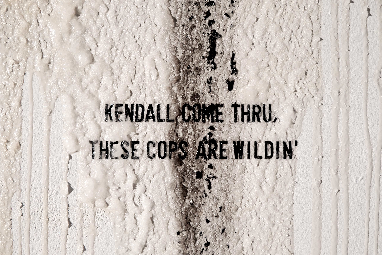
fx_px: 297
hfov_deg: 65.5
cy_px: 128
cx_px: 191
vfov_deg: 46.4
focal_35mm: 28
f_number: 2.8
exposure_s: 1/50
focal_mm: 18.8
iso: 2500
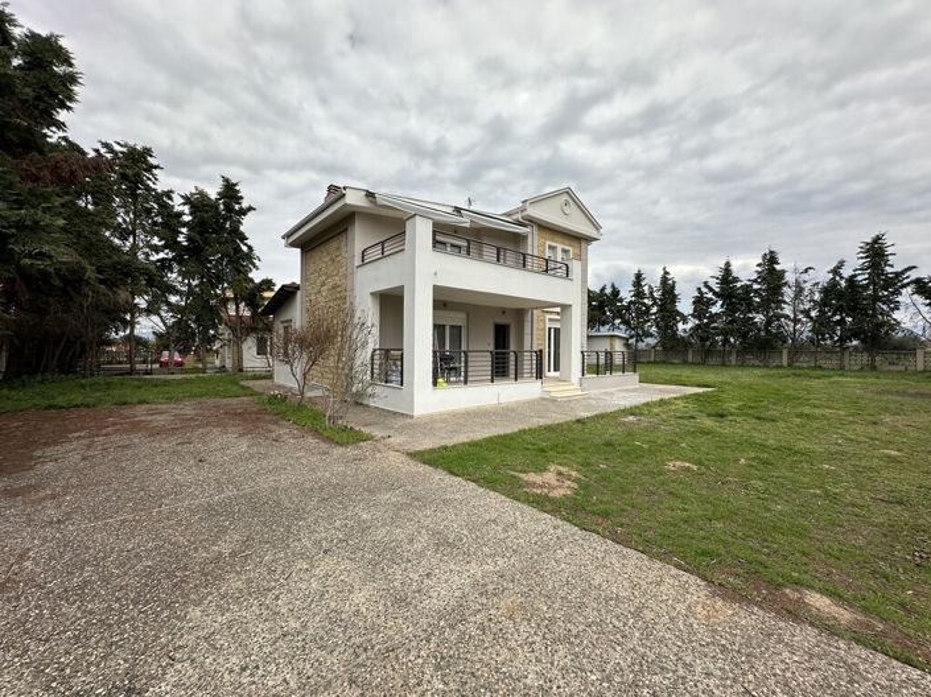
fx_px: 376
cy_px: 348
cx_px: 466
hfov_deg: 102.1
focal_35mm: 14
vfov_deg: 85.6
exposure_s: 1/2053
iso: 50
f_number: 2.2
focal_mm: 2.22
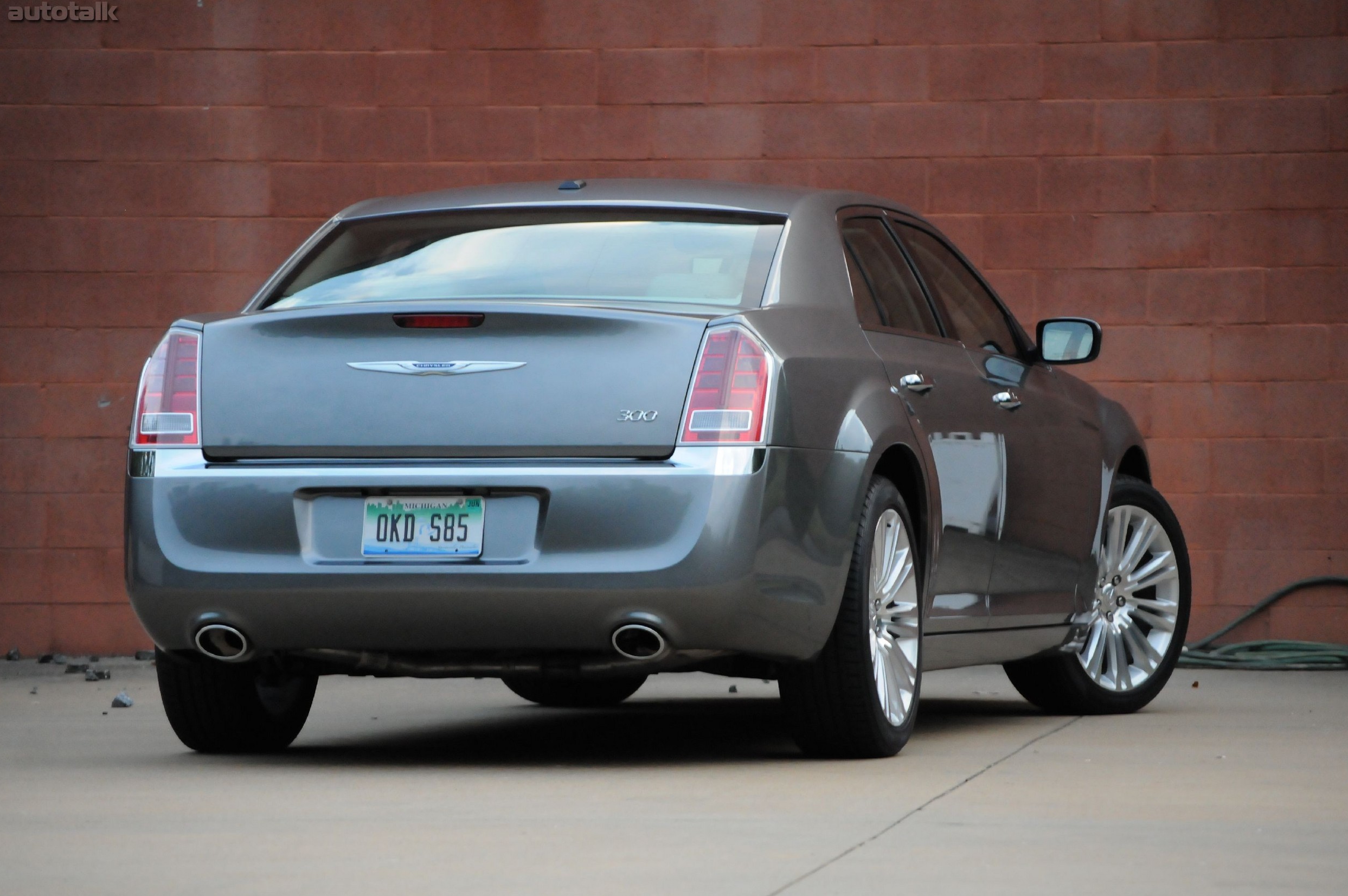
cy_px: 449
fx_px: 6546
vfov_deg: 7.8
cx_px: 675
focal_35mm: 175
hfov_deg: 11.8
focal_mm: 116
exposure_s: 1/250
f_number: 5.6
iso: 2000
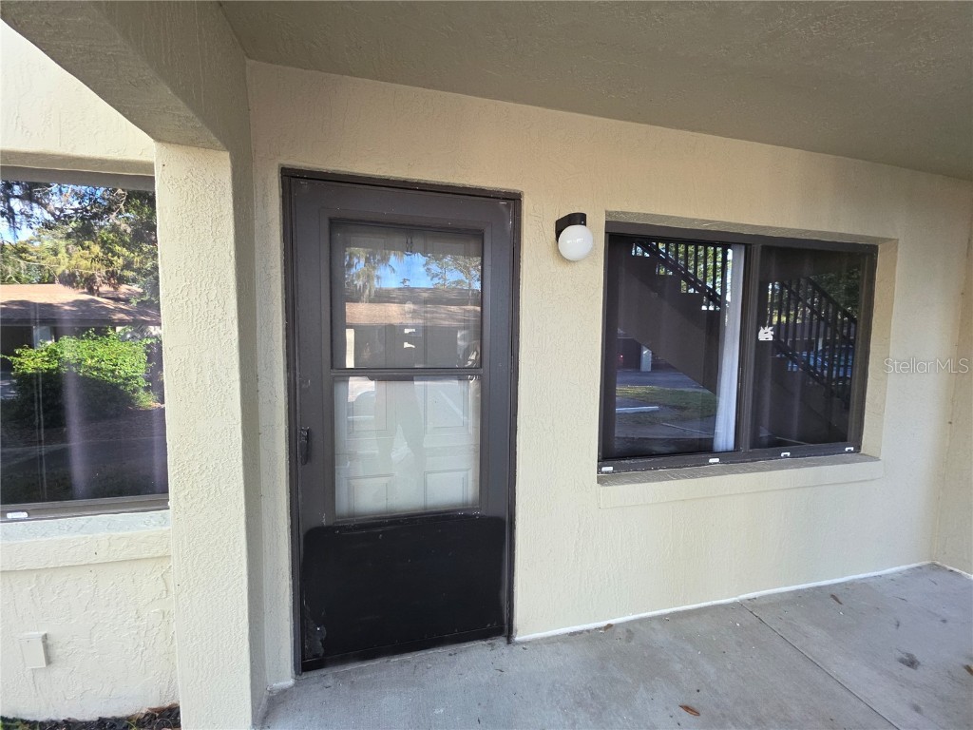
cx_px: 486
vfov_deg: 89.9
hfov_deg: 106.2
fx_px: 365
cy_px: 365
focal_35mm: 13
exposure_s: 1/120
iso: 125
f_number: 1.9
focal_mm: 2.2
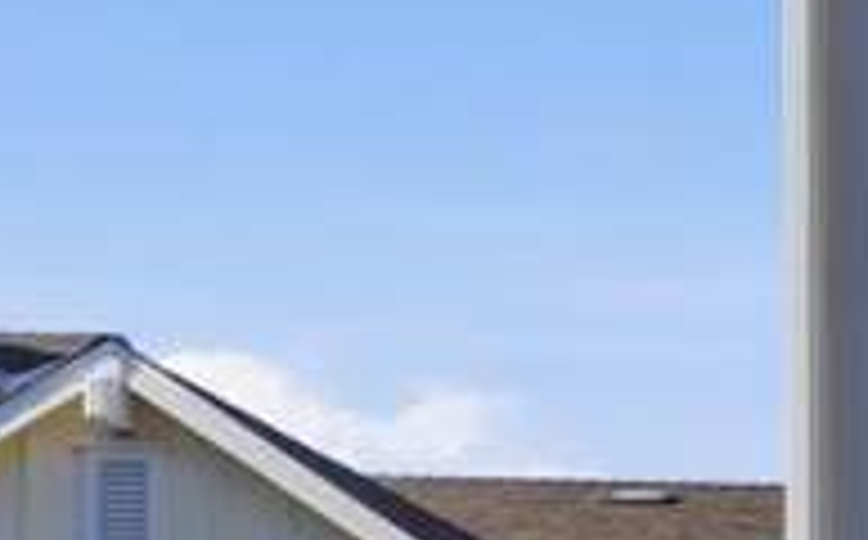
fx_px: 4323
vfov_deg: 7.0
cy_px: 889
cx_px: 2698
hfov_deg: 9.0
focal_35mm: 183
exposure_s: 1/1600
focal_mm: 27
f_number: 11
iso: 100
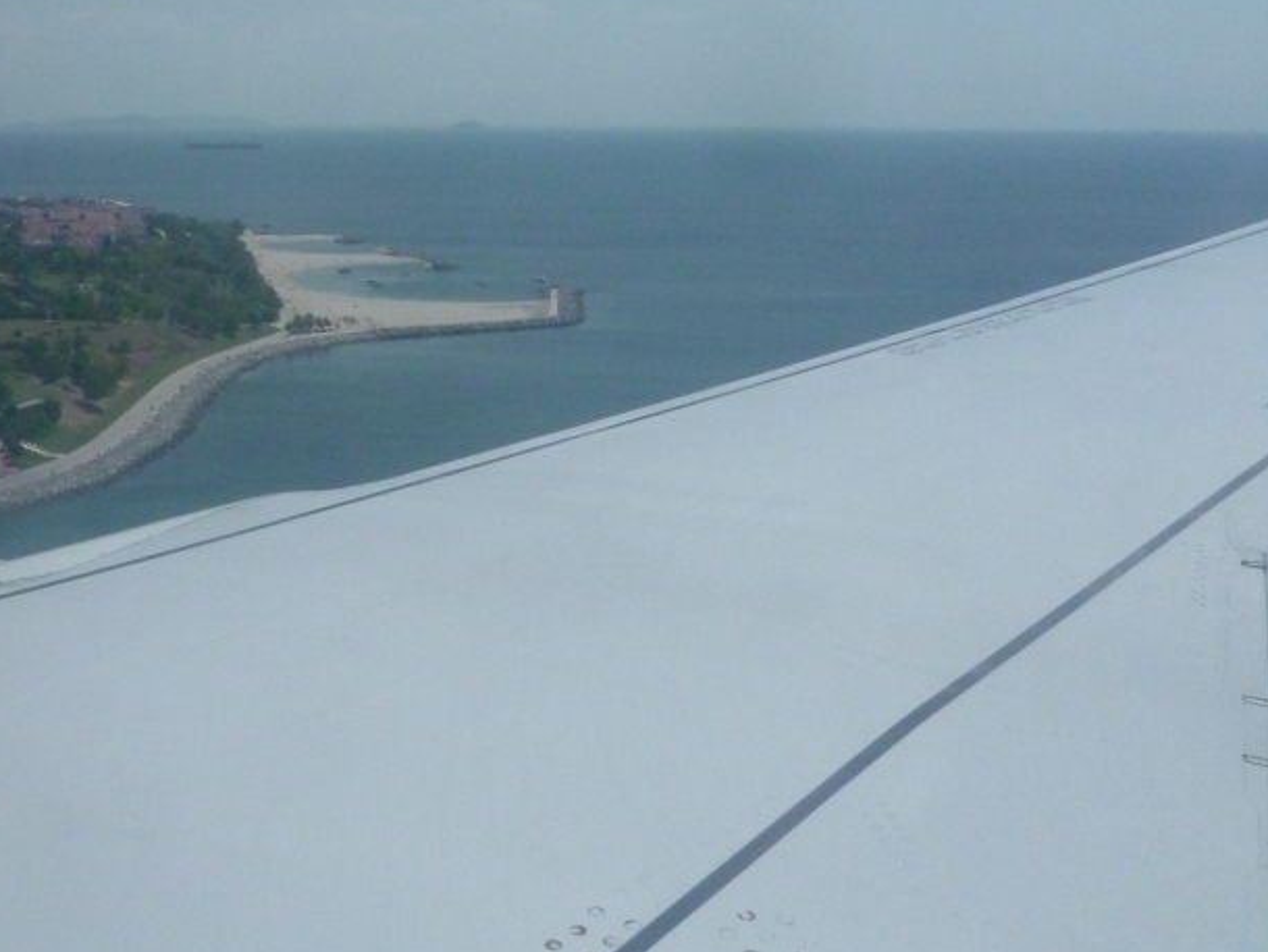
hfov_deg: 39.7
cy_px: 243
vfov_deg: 30.4
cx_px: 376
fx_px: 1722
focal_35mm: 47
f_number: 9
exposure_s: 1/1300
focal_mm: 5
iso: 400
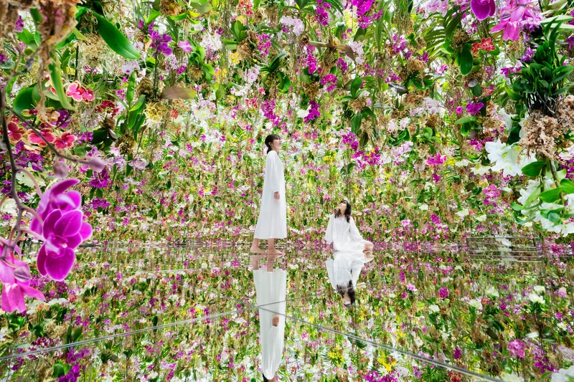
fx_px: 255
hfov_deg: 96.7
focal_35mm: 16
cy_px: 191
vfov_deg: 73.7
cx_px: 287
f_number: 16
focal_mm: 16
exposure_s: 1/60
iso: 1250
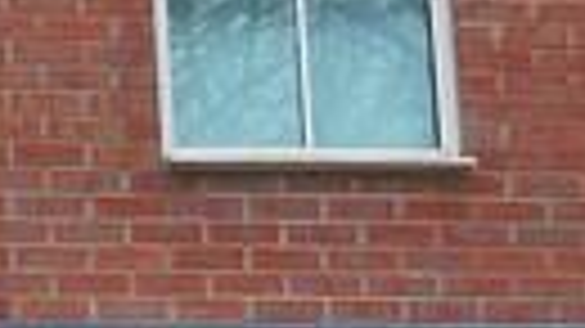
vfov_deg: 4.4
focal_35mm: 274
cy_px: 425
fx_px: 4249
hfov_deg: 7.7
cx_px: -333
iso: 320
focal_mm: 16
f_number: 3.9
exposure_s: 1/60
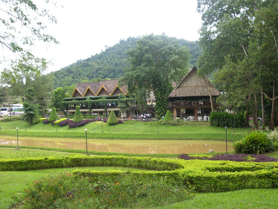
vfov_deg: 40.7
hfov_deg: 52.6
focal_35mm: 35
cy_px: 104
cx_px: 139
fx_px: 281
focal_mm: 8.9
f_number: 4
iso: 50
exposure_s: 1/74.4
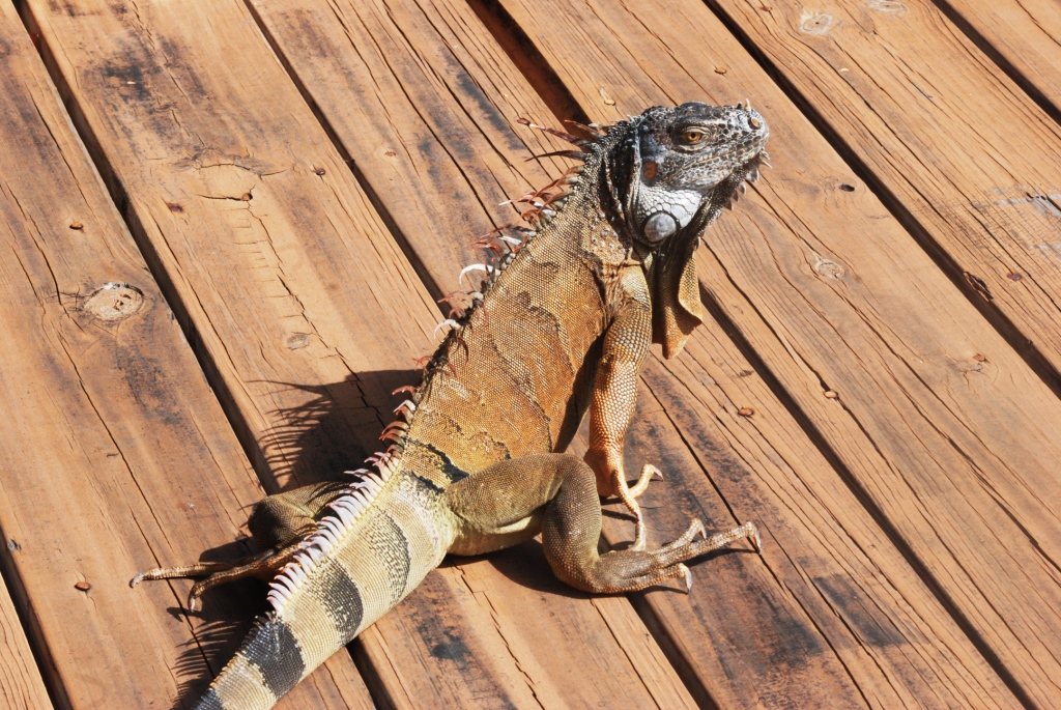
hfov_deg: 14.4
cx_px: 530
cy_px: 355
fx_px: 4204
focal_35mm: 142
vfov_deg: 9.7
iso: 400
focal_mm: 95
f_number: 16
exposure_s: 1/160
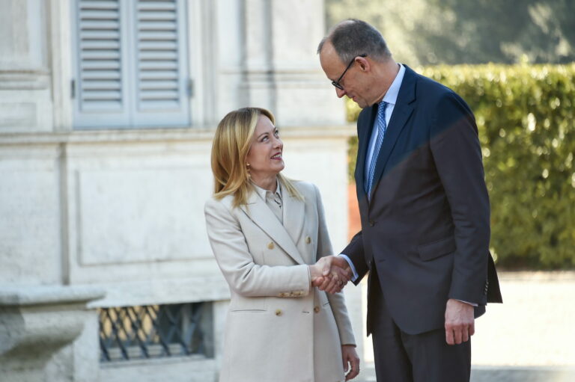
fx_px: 4788
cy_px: 191
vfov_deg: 4.6
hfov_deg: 6.9
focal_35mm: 300
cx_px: 288
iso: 500
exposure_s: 1/320
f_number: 5.6
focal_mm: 300
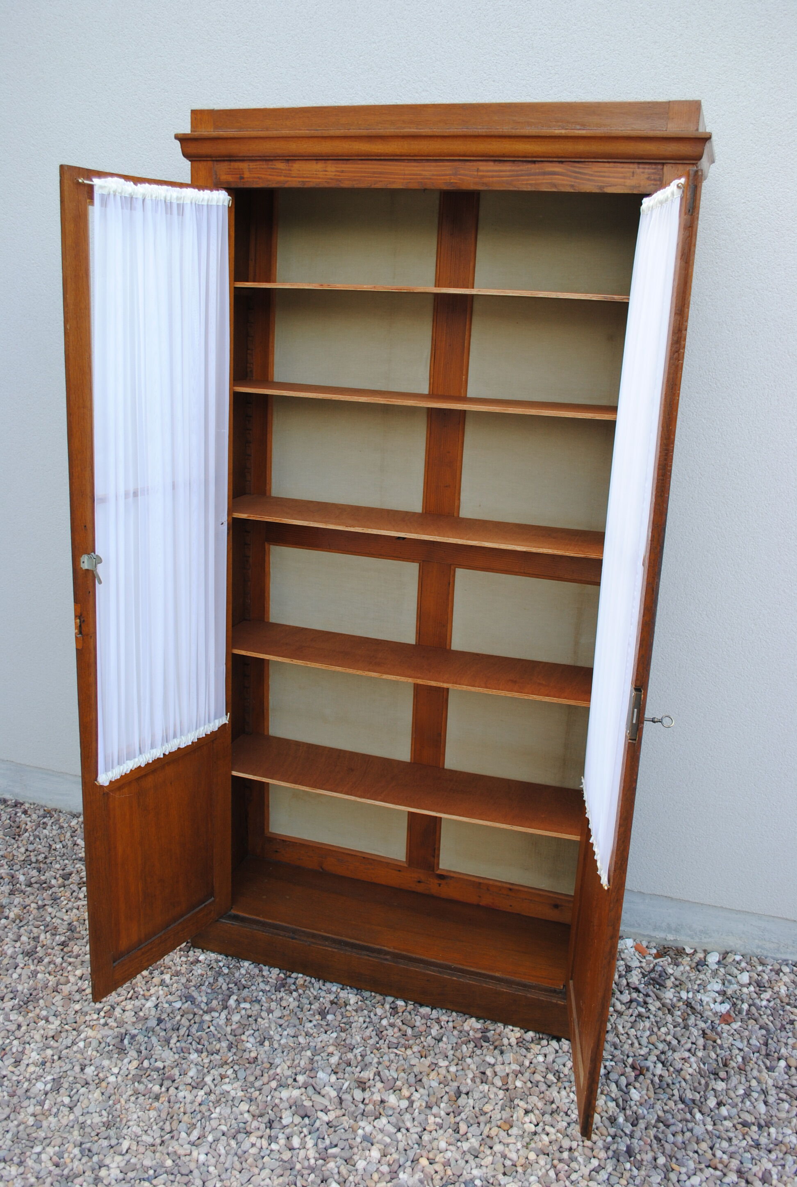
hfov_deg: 43.8
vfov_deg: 61.8
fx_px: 991
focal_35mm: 30
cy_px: 594
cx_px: 398
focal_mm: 20
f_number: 5.6
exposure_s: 1/125
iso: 160
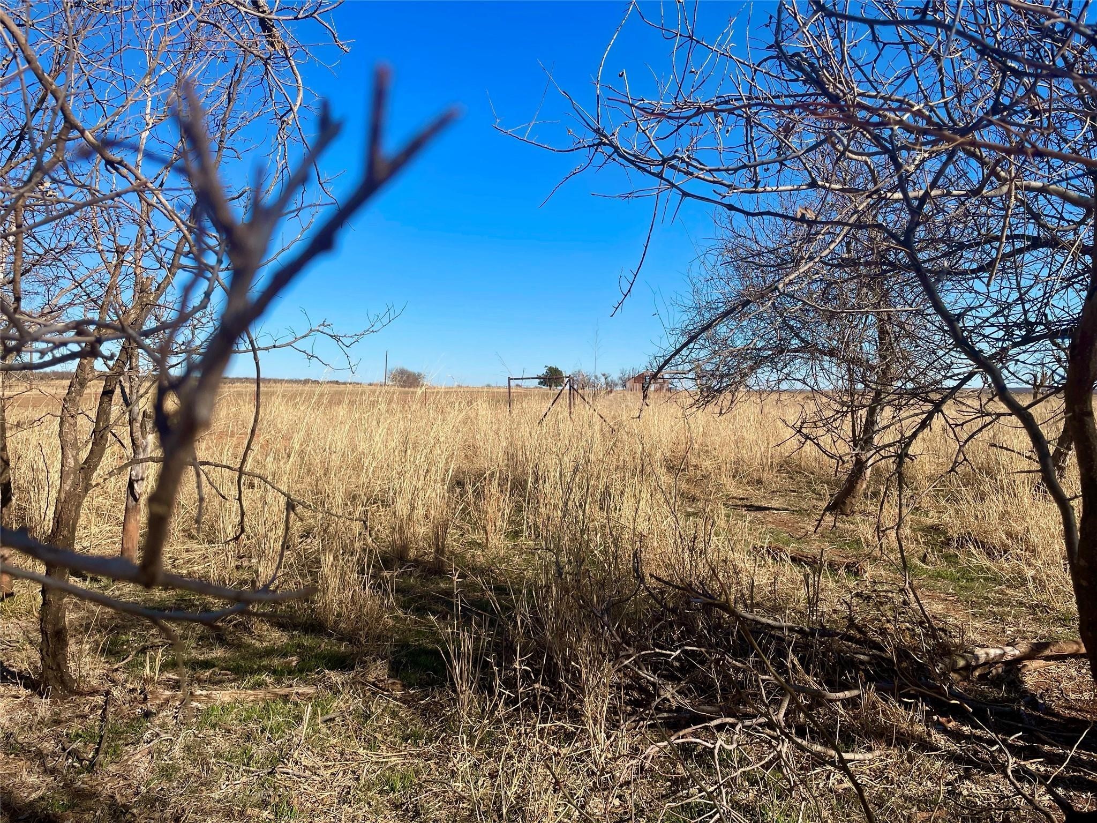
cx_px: 548
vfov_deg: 53.1
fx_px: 824
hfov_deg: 67.3
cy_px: 412
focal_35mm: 26
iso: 32
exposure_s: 1/3610
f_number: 1.6
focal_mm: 4.2
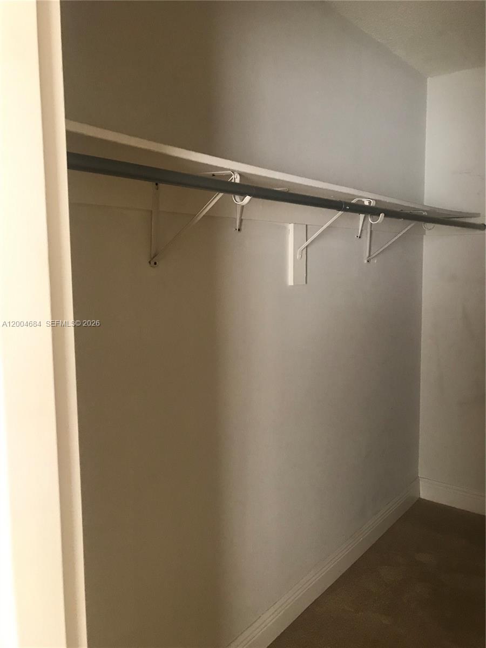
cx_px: 243
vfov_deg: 63.4
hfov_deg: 49.7
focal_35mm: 28
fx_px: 524
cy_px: 324
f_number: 1.8
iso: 80
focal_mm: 3.99
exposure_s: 1/15
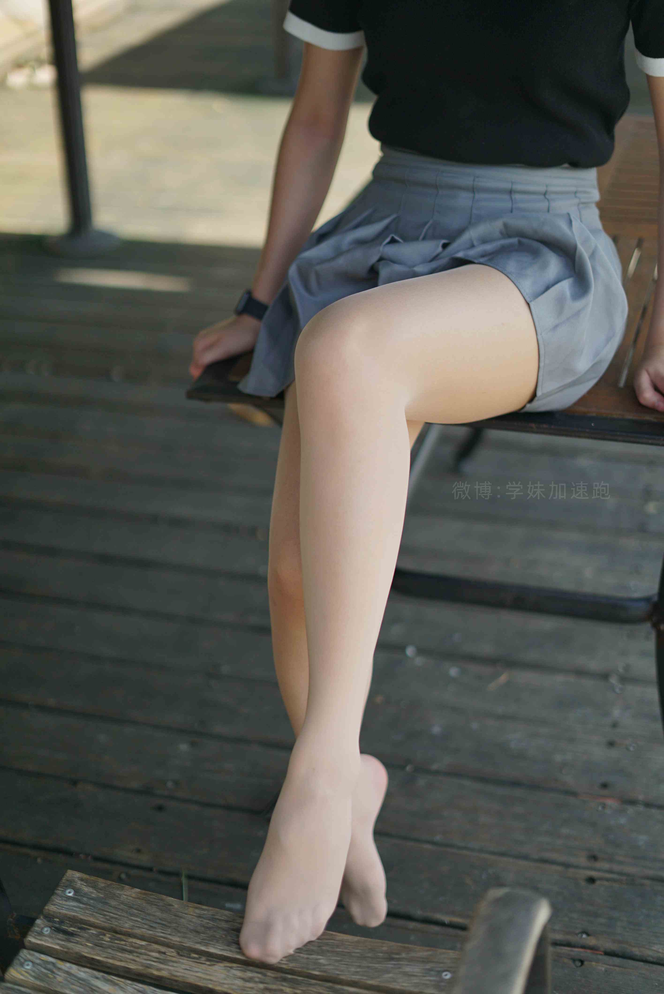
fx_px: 1381
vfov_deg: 39.6
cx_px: 332
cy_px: 497
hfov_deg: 27.0
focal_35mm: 50
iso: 200
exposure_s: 1/2500
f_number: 1.8
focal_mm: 50
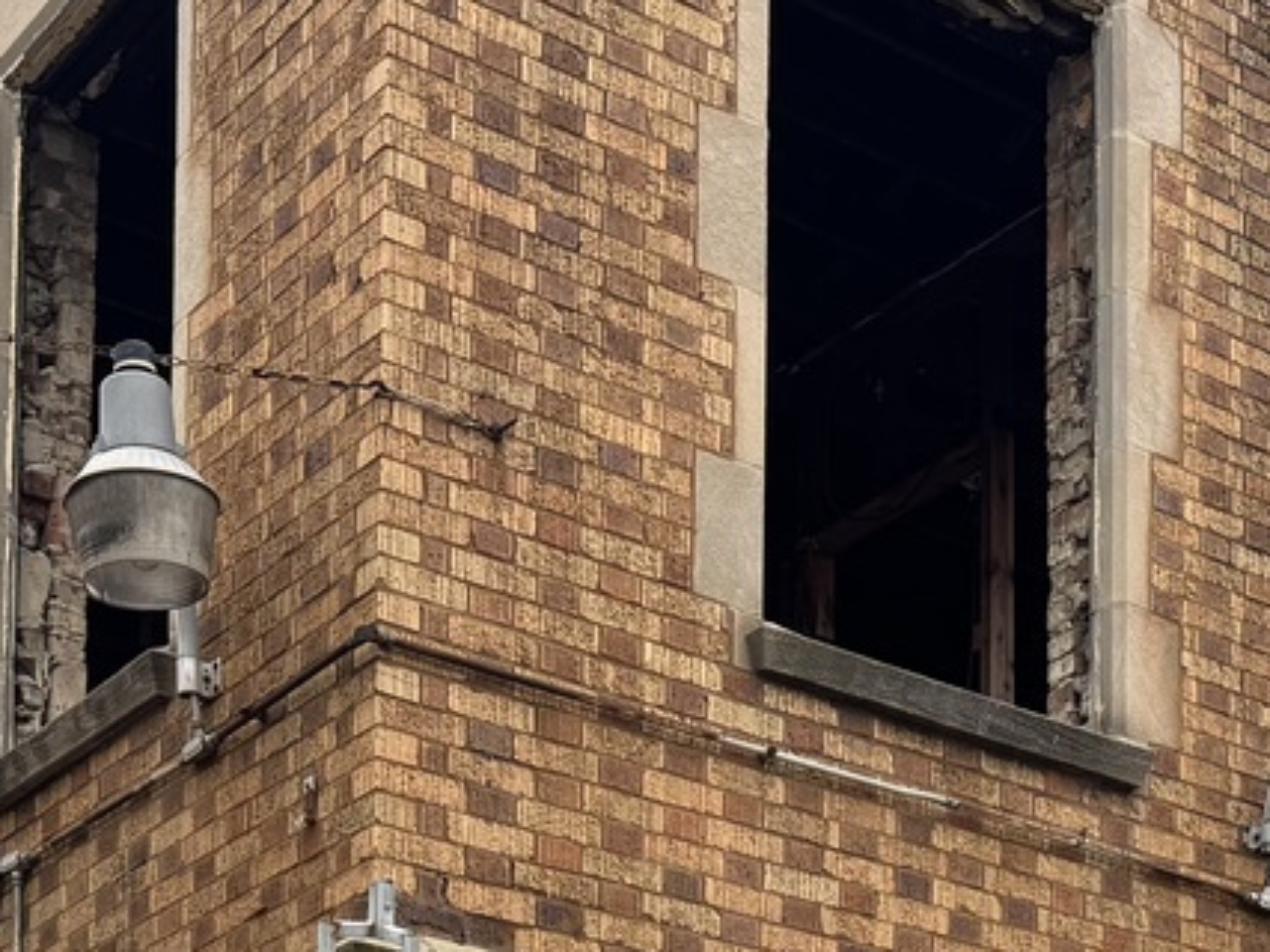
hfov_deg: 24.1
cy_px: 1556
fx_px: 2971
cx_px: 770
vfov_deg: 16.1
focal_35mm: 81
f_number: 1.78
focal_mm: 6.76
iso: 80
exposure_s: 1/645
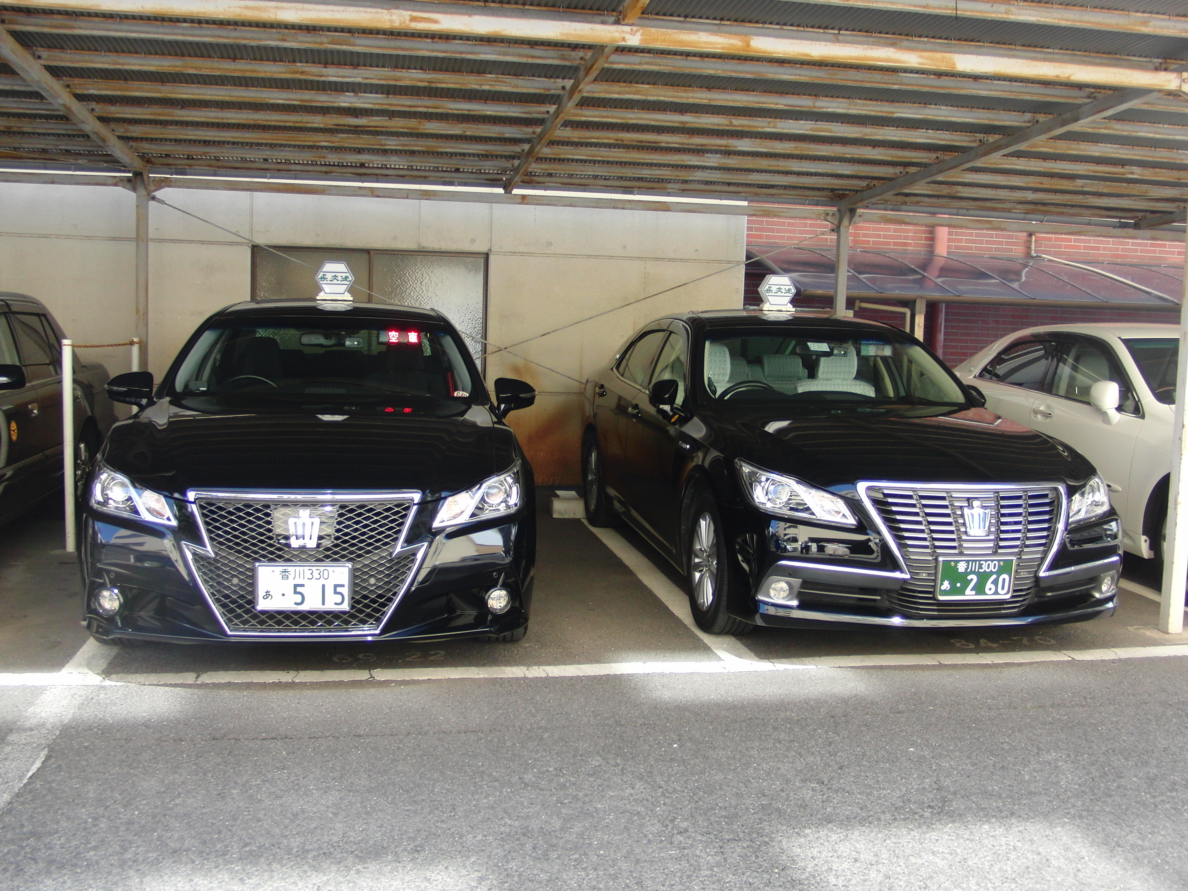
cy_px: 446
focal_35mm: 37
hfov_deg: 50.1
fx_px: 1270
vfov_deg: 38.7
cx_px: 594
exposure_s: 1/100
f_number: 3.6
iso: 100
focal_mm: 6.42
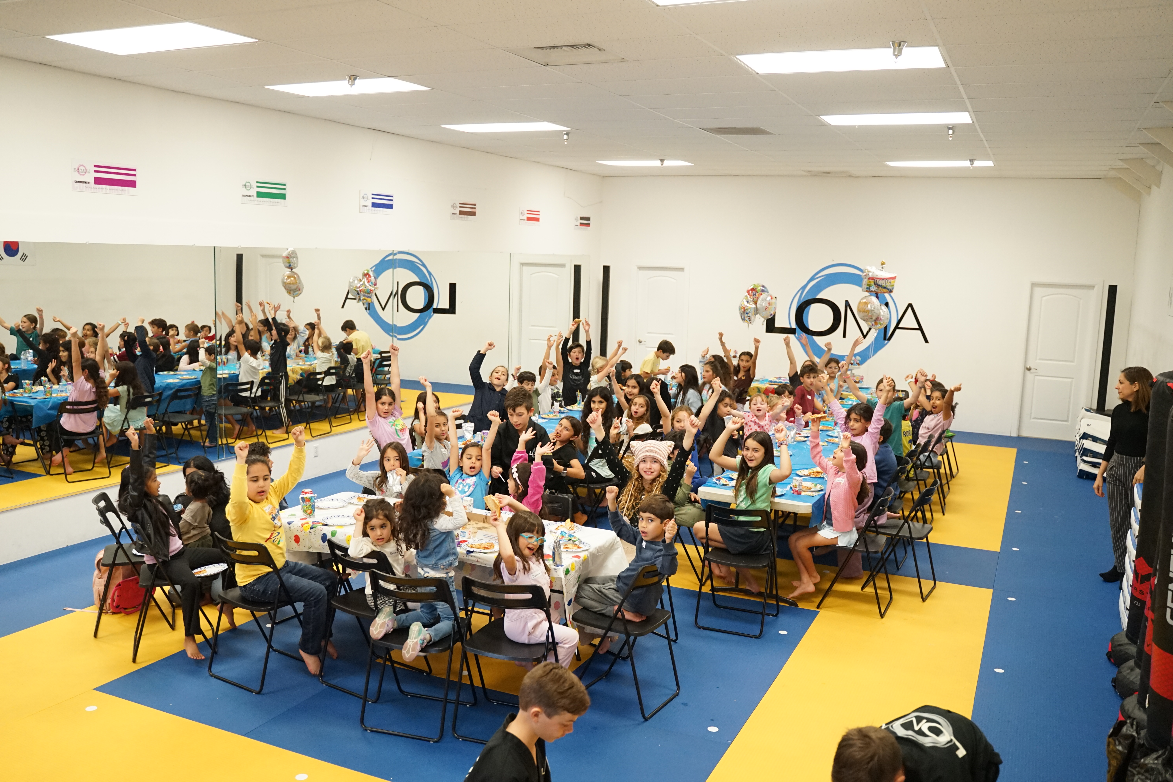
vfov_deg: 42.3
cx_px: 586
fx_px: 1010
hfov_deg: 60.3
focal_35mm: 31
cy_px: 391
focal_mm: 31
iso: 3200
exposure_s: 1/250
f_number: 3.2
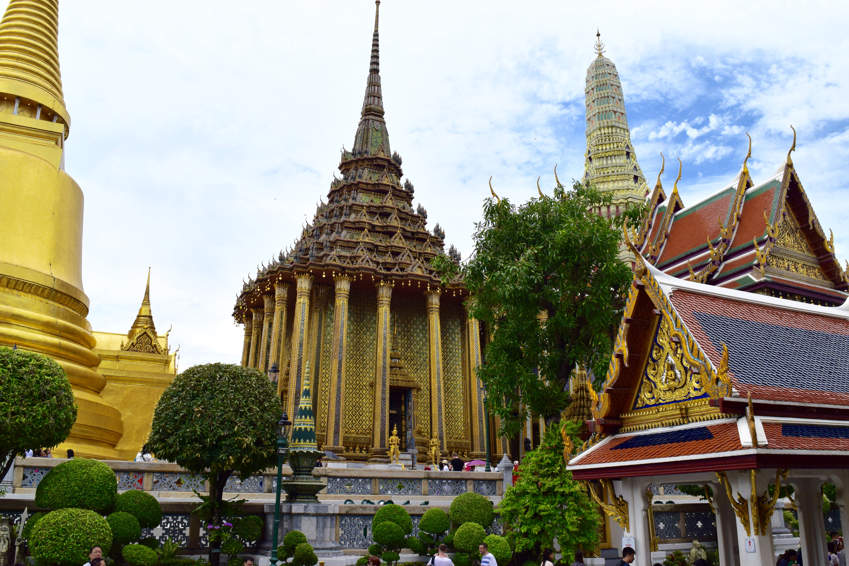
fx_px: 707
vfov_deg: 43.6
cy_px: 283
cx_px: 424
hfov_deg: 61.9
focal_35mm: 30
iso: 400
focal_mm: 20
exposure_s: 1/500
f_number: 11
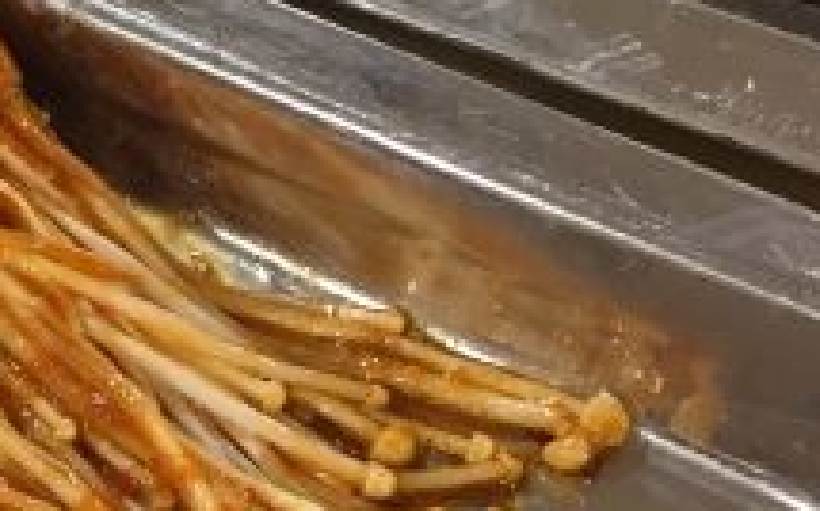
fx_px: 2233
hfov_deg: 19.8
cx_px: -97
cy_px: 141
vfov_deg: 13.0
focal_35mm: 100
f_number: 2.2
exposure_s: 1/33
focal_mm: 4.15
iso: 100
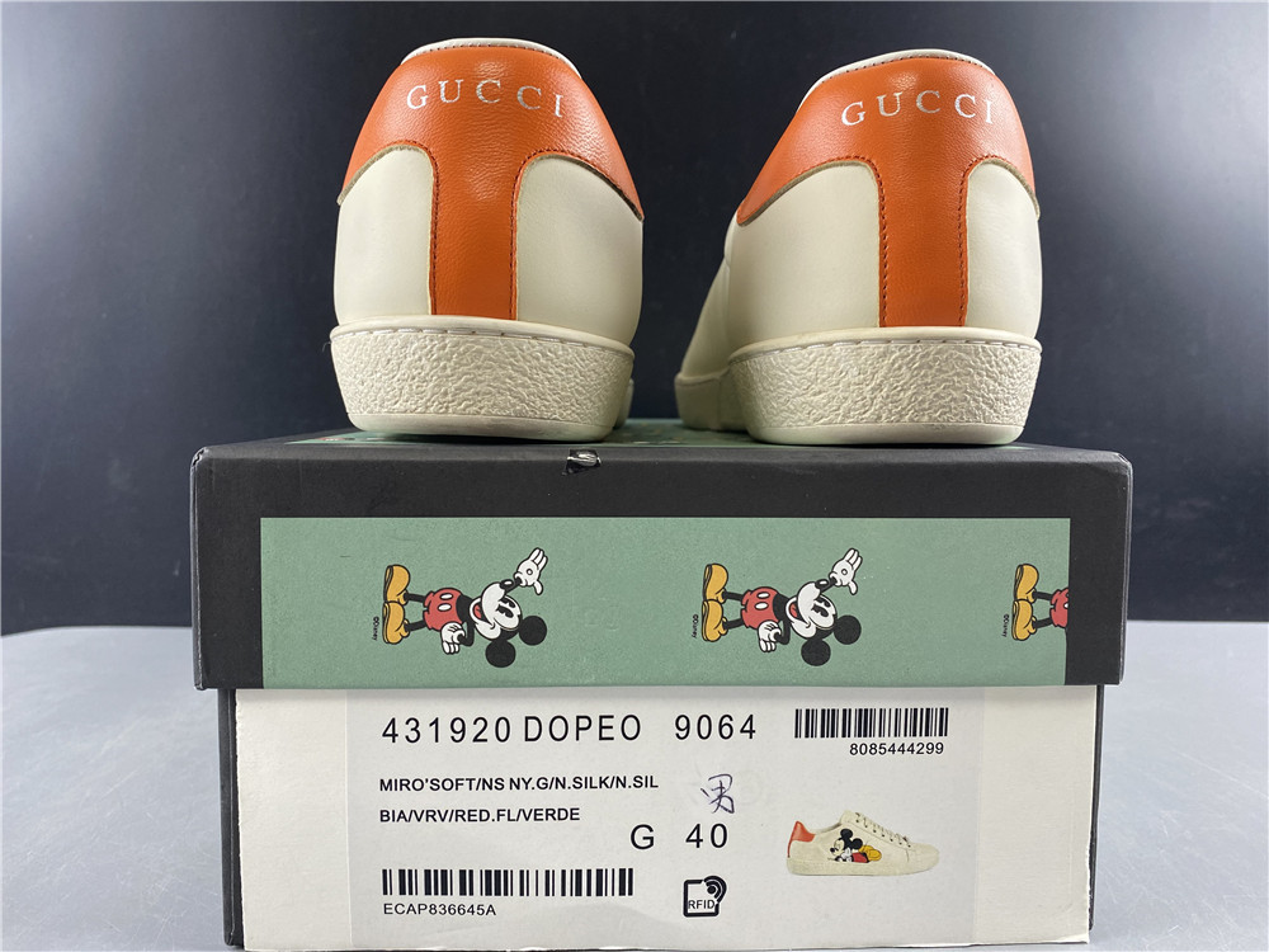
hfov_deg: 67.3
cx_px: 634
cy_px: 476
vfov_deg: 53.1
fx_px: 953
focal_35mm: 26
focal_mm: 4.25
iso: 100
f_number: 1.8
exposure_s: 1/100
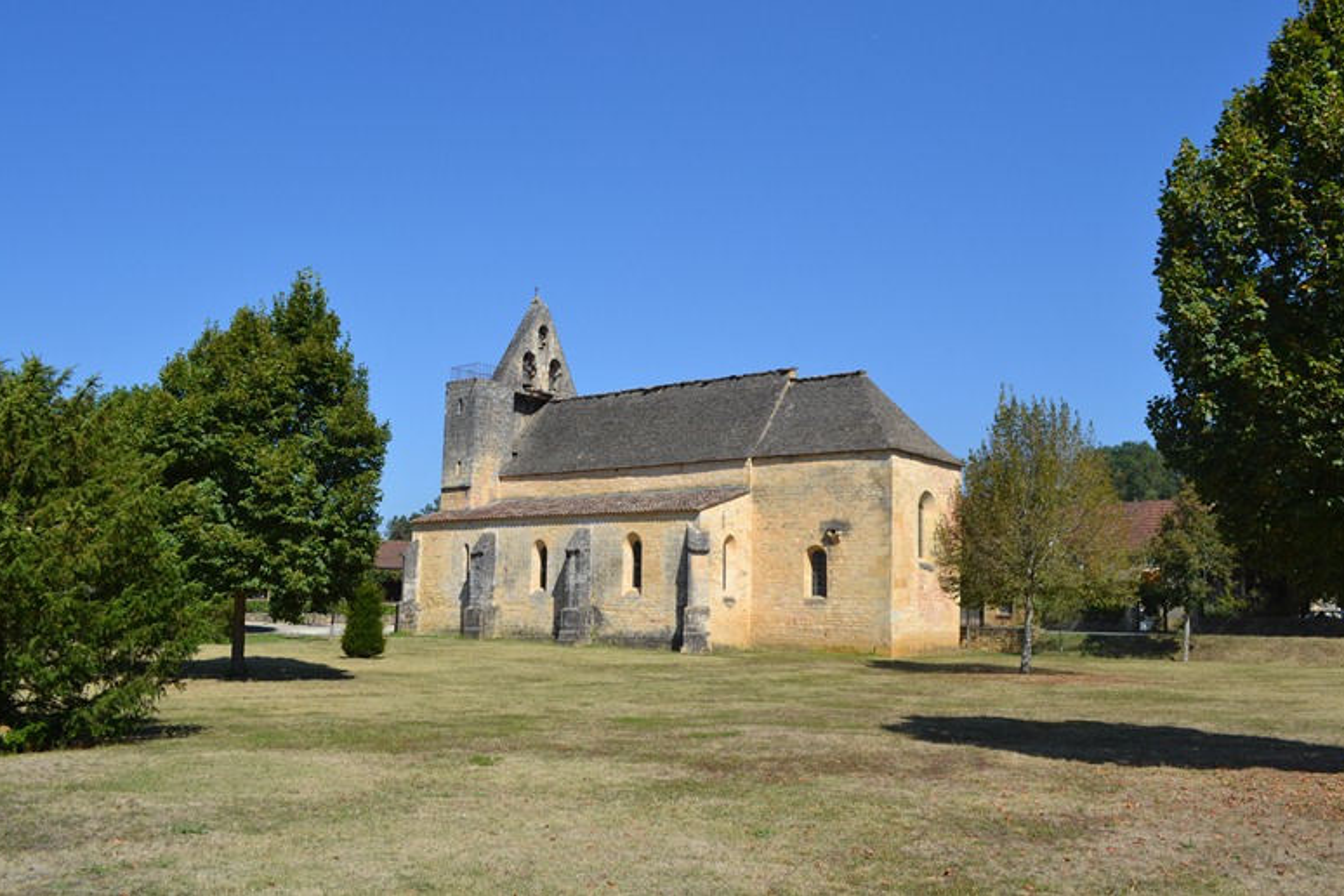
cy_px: 435
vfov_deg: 42.3
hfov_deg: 60.3
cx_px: 660
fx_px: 1157
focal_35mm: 31
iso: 100
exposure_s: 1/320
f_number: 9
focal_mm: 20
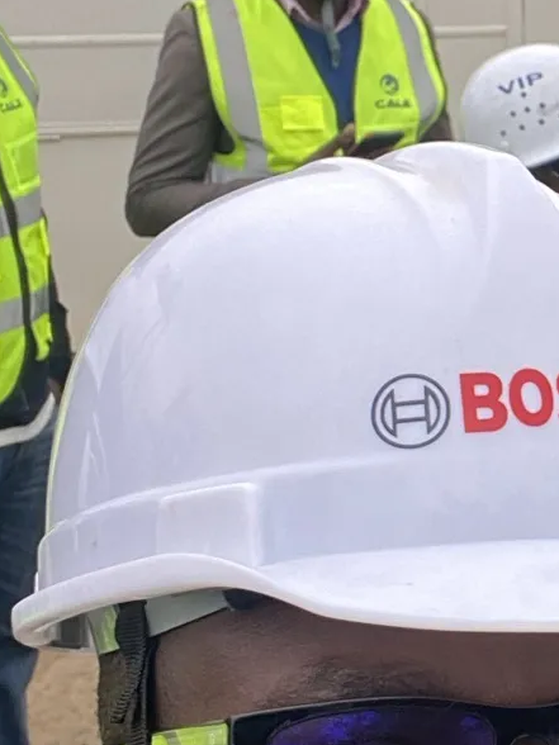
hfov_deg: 14.3
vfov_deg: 20.0
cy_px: 333
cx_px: 790
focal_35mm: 98
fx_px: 2110
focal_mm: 2.71
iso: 32
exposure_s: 1/122
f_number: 2.2
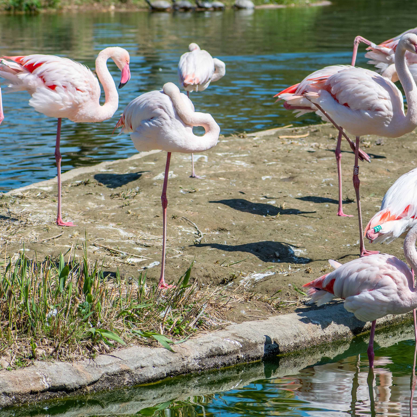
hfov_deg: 7.3
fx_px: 3257
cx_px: 338
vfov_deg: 7.3
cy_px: 202
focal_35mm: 239
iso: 100
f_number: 6.3
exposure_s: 1/640
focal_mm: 105
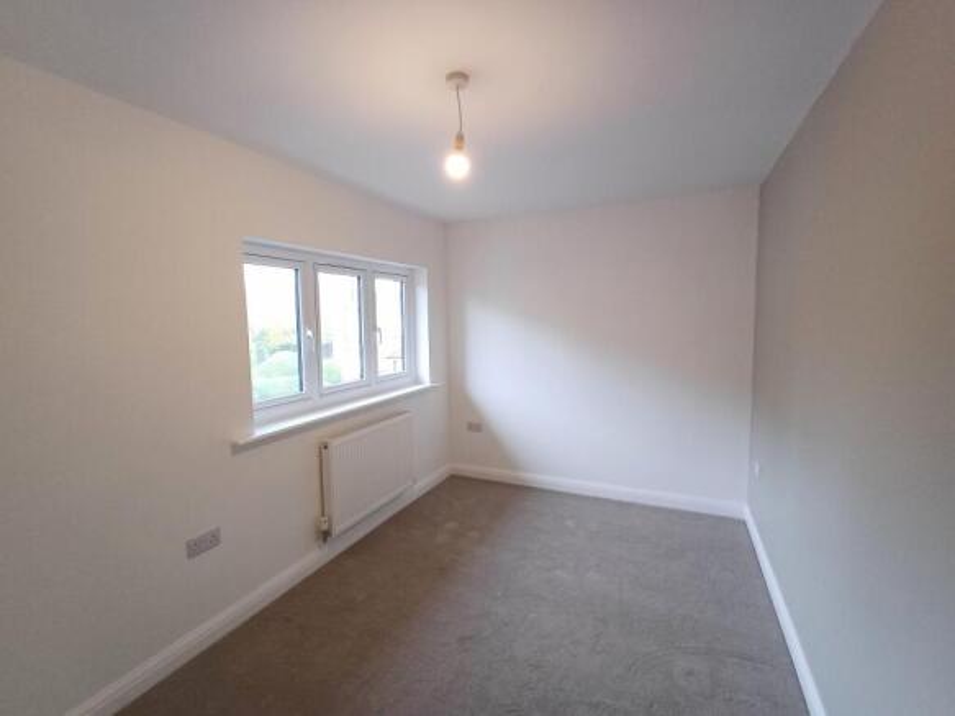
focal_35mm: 16
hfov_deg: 94.5
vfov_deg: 78.1
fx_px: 441
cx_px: 478
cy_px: 358
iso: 100
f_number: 2.2
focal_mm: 1.64
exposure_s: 1/50
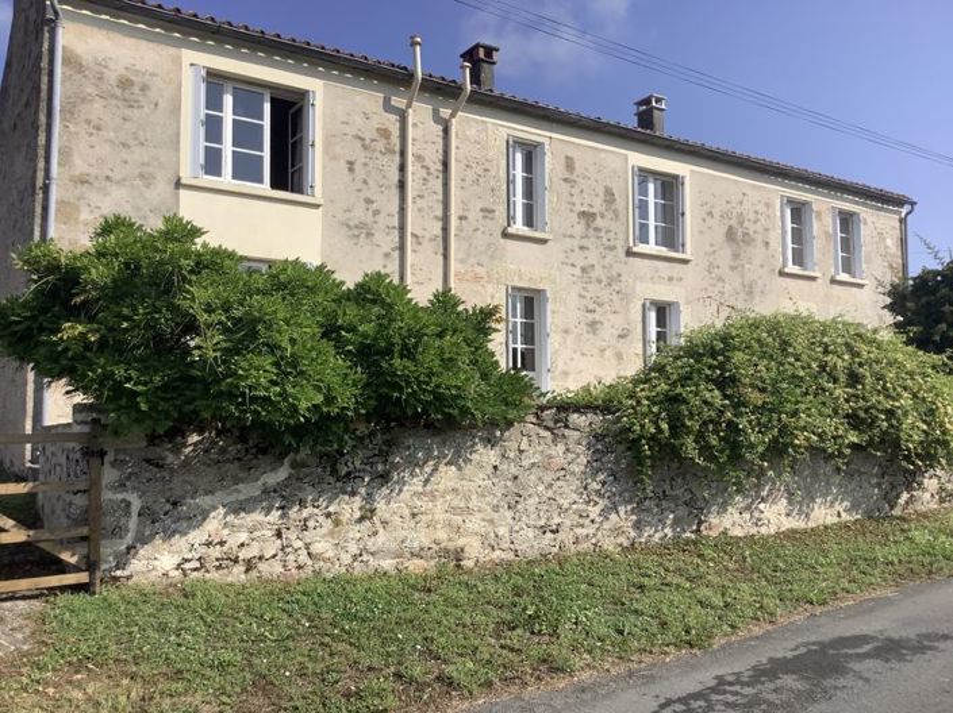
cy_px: 356
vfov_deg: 45.4
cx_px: 476
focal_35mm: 31
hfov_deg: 58.4
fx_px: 853
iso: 25
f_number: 2.4
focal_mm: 3.3
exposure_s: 1/1631
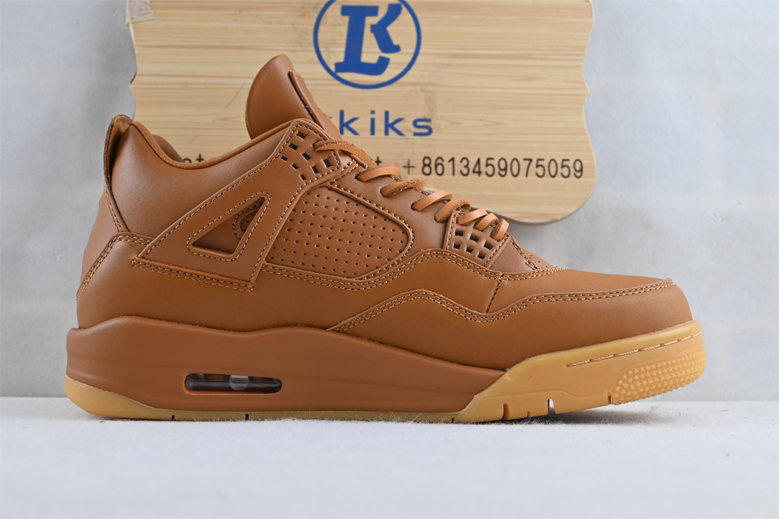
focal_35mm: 46
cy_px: 260
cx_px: 390
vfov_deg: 29.4
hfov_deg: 43.0
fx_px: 990
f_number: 4.8
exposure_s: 1/40
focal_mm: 30.5
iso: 100
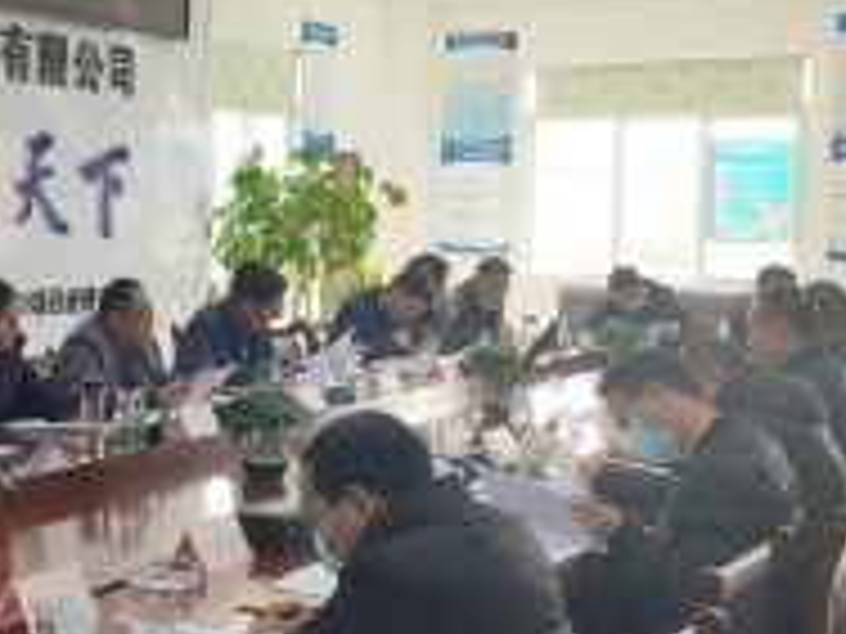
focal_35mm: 69
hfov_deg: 27.3
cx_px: 112
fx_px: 1686
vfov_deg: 21.3
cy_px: 290
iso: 126
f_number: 1.75
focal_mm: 4.77
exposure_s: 1/100
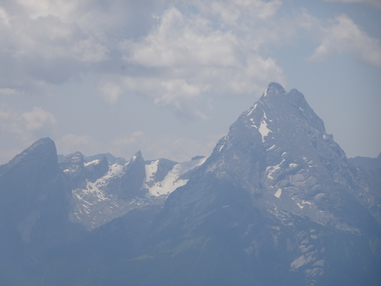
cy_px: 143
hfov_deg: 7.1
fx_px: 3082
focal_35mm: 280
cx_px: 190
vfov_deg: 5.3
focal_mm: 47.87
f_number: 6.3
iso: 80
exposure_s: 1/800
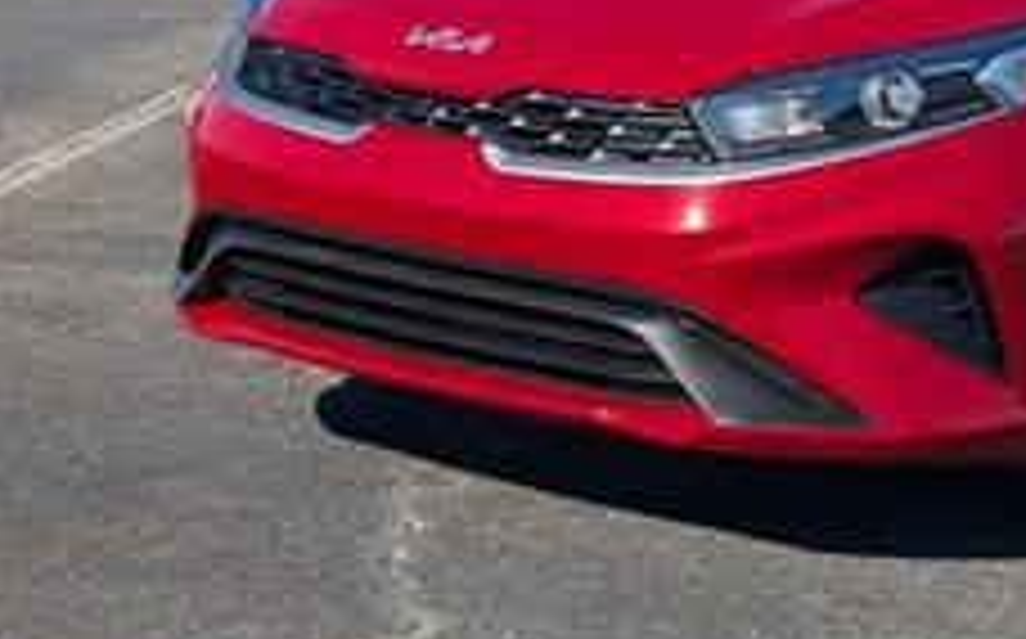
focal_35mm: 115
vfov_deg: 11.3
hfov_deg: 17.7
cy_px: 40
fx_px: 3212
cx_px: 1022
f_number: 1.68
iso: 20
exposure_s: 1/1250
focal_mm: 6.9
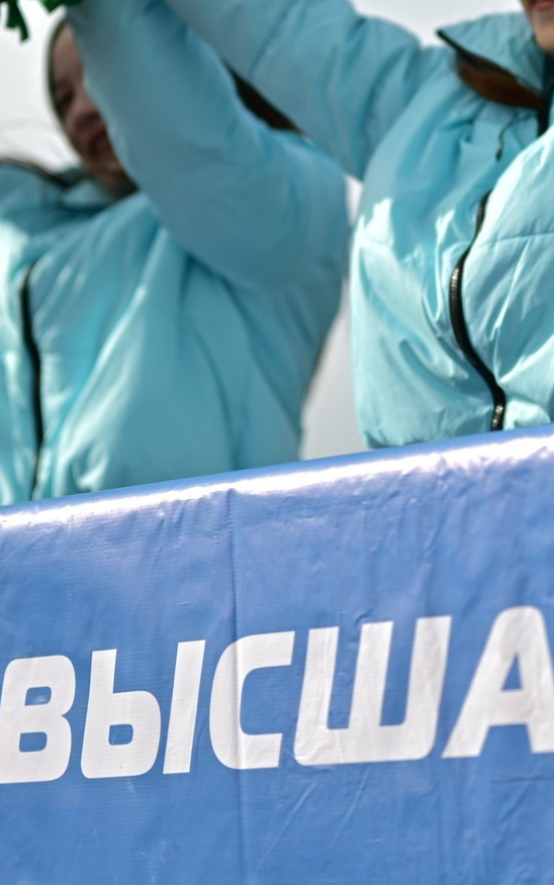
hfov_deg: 8.8
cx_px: 418
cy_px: 137
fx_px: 3597
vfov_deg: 13.9
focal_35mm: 149
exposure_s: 1/6400
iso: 64
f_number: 1.2
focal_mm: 50
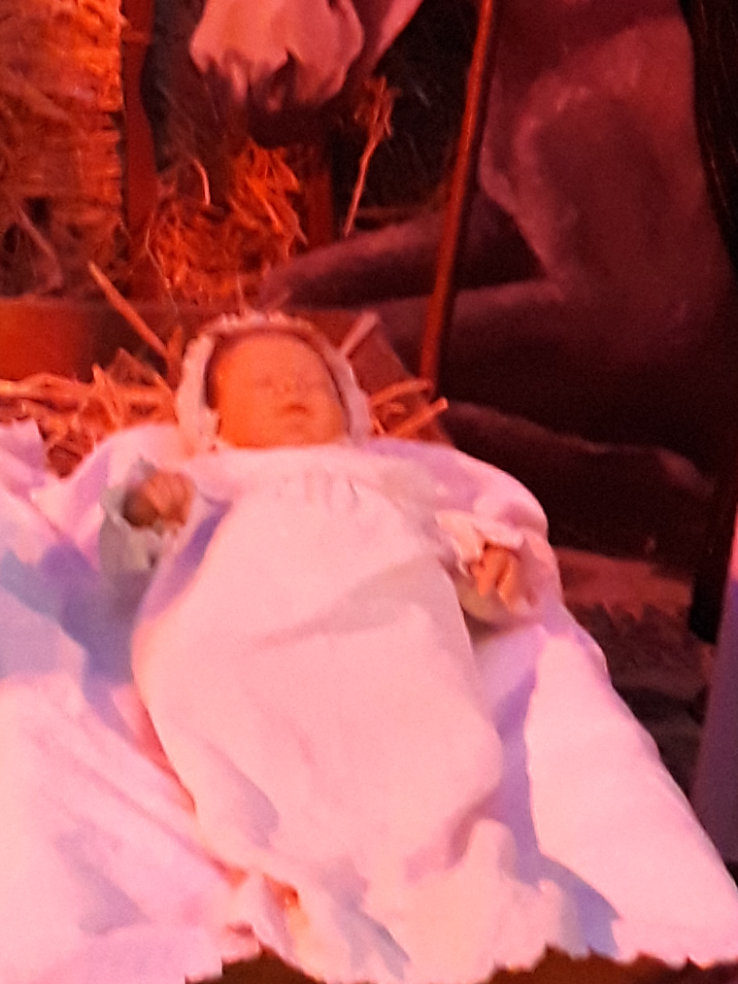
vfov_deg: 17.0
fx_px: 3126
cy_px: -225
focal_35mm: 110
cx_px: -225
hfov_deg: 13.0
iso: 400
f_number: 1.7
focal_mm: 3.71
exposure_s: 1/25
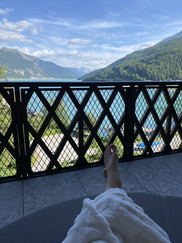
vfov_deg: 67.3
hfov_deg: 53.1
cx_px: 91
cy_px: 122
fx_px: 182
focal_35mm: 26
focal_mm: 4.25
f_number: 1.8
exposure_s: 1/1330
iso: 32
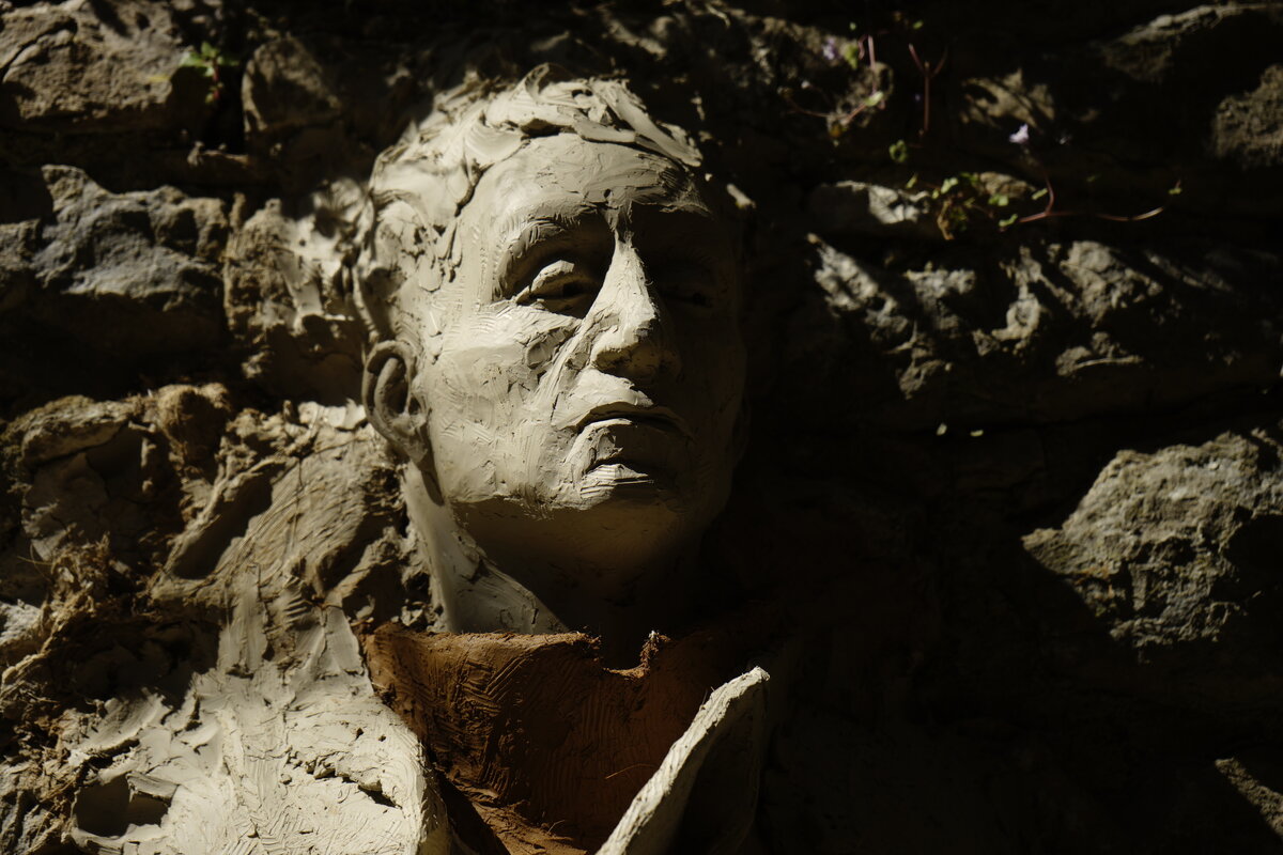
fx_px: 2495
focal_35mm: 70
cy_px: 428
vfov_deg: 19.5
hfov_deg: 28.8
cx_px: 642
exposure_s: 1/400
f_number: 5.6
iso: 64
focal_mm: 70
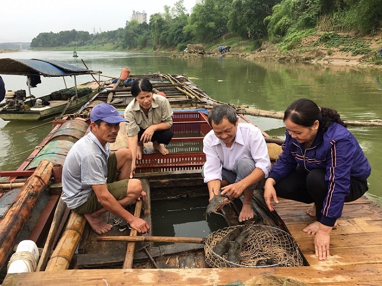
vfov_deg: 48.2
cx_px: 191
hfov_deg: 61.7
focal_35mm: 29
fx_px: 320
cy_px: 143
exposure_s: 1/191
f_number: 2.2
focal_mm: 4.15
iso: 25
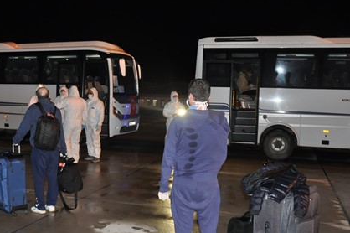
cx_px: 127
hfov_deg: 46.0
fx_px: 408
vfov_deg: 31.8
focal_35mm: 42
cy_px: 123
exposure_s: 1/60
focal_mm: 18
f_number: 4.5
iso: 1000
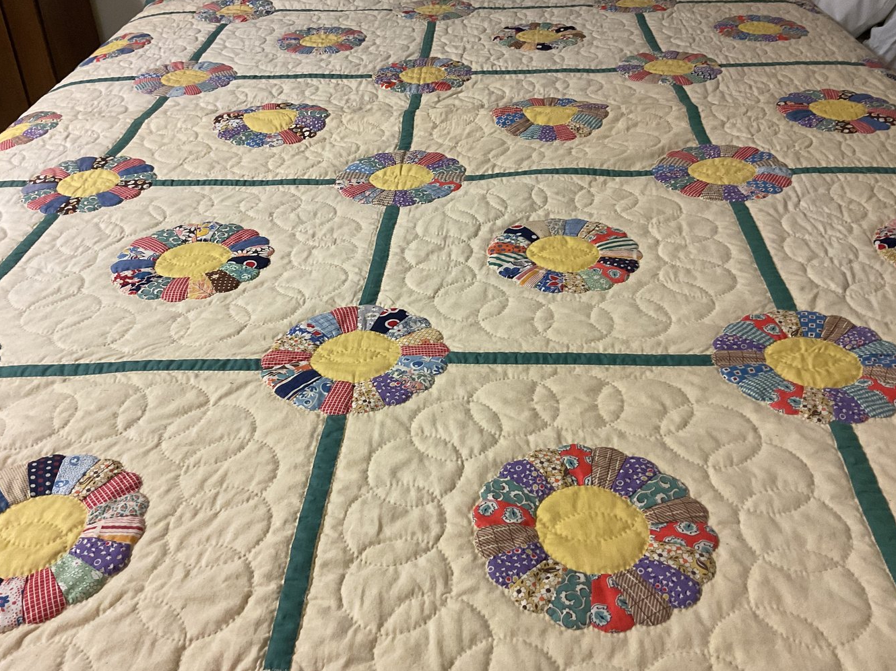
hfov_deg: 55.4
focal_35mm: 33
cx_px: 443
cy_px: 337
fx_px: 854
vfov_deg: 42.9
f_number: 1.8
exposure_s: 1/60
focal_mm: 3
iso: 125
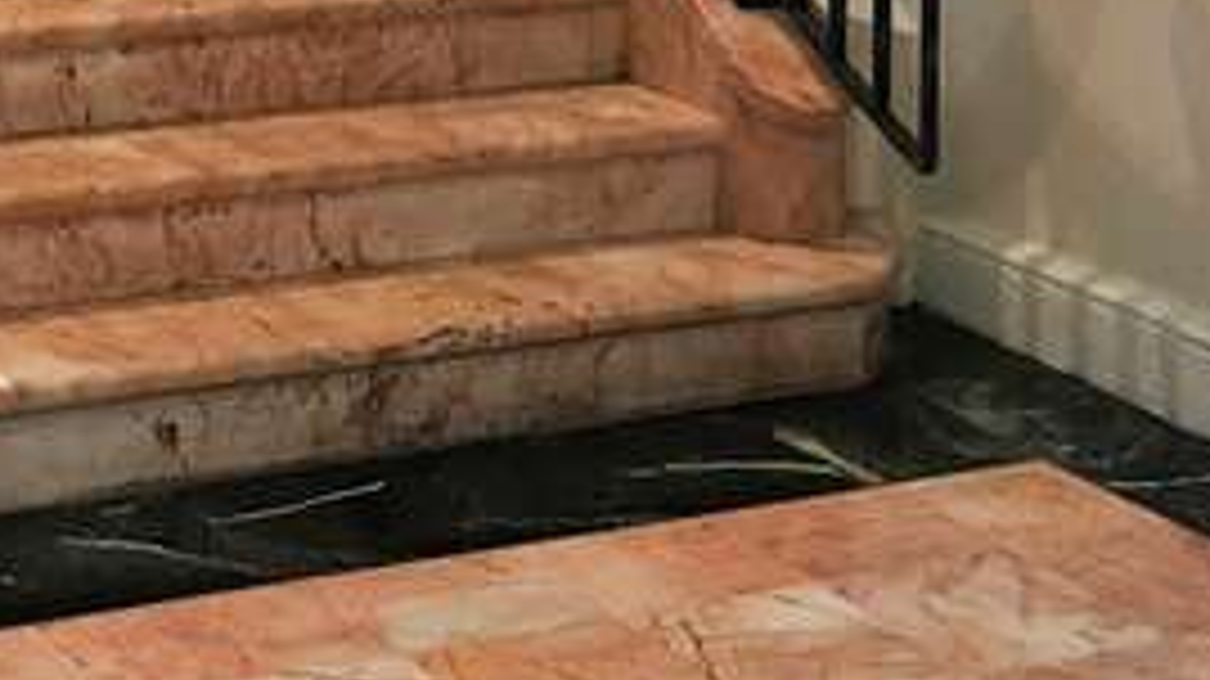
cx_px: 18
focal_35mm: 94
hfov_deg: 21.9
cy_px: -437
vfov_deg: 12.1
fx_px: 3014
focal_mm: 4.15
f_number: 2.2
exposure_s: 1/30
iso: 80
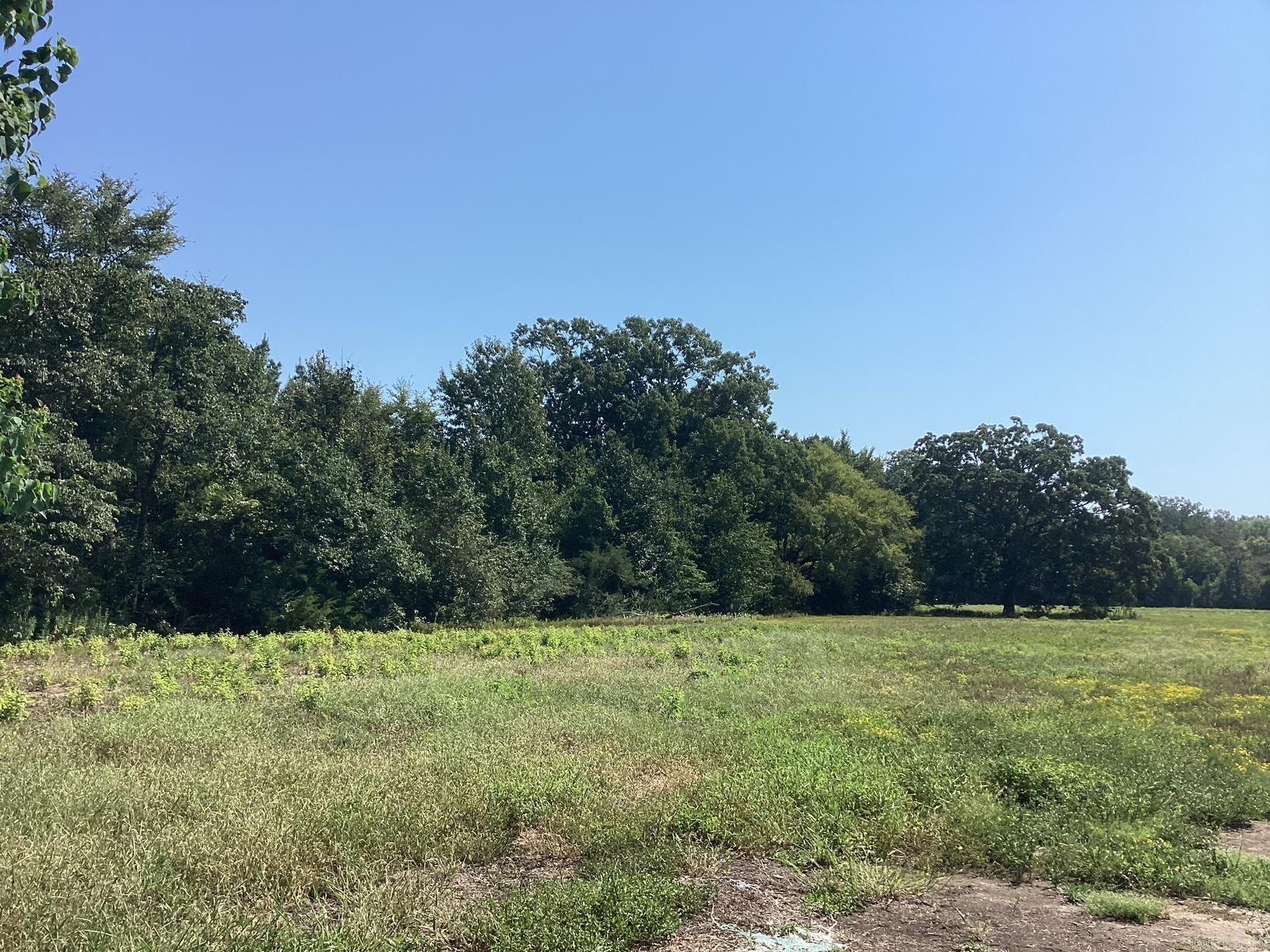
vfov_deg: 45.4
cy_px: 476
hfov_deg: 58.4
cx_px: 635
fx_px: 1137
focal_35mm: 31
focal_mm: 3.3
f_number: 2.4
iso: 25
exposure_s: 1/1988
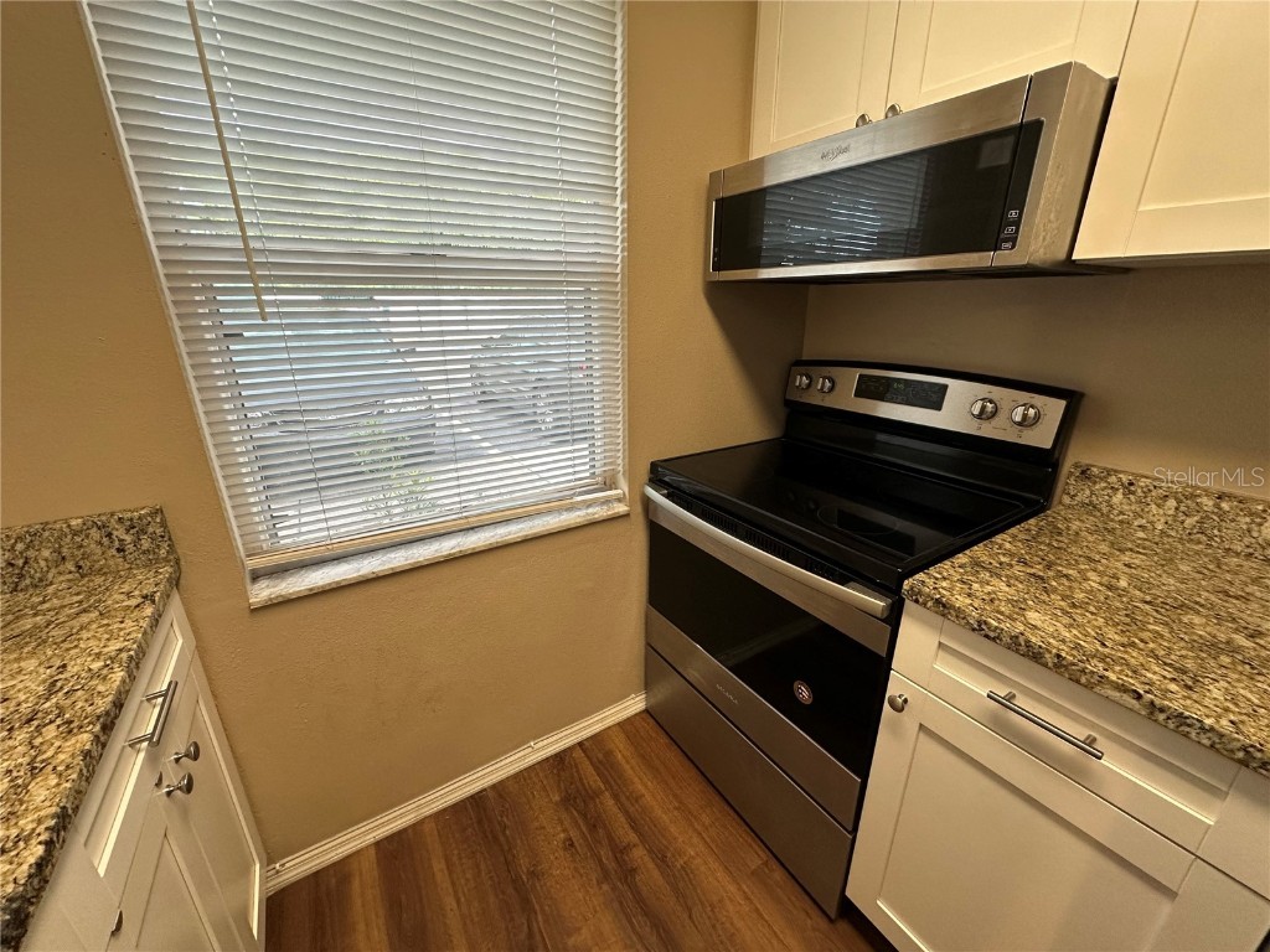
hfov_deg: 102.1
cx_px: 635
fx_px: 514
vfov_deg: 85.7
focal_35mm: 14
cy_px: 476
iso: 160
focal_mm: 2.22
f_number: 2.2
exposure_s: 1/120
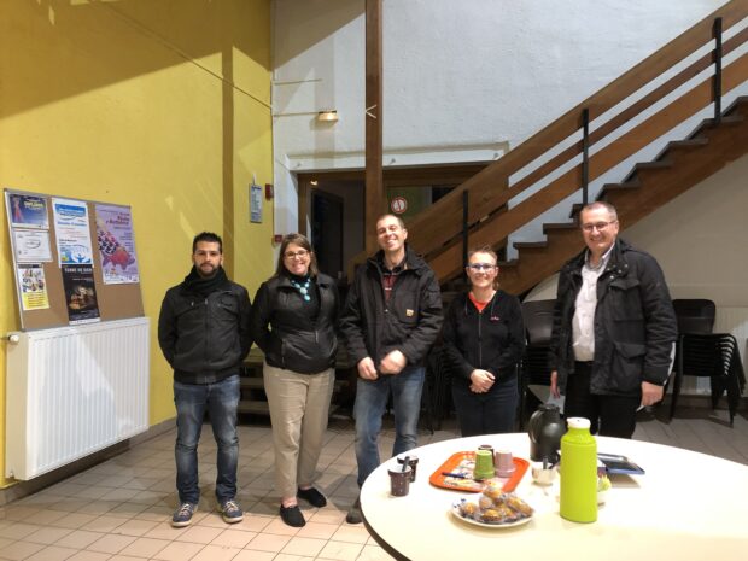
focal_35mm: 28
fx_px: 605
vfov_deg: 49.7
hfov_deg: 63.4
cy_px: 280
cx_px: 374
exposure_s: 1/7
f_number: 1.8
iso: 80
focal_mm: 3.99
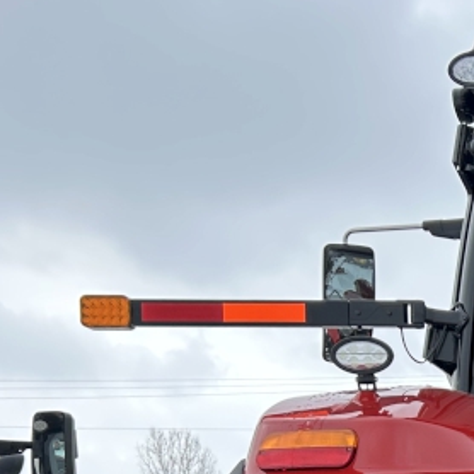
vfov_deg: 18.2
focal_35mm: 88
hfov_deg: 17.5
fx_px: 1363
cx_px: 731
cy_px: 639
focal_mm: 5.7
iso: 50
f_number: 1.5
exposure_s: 1/1311
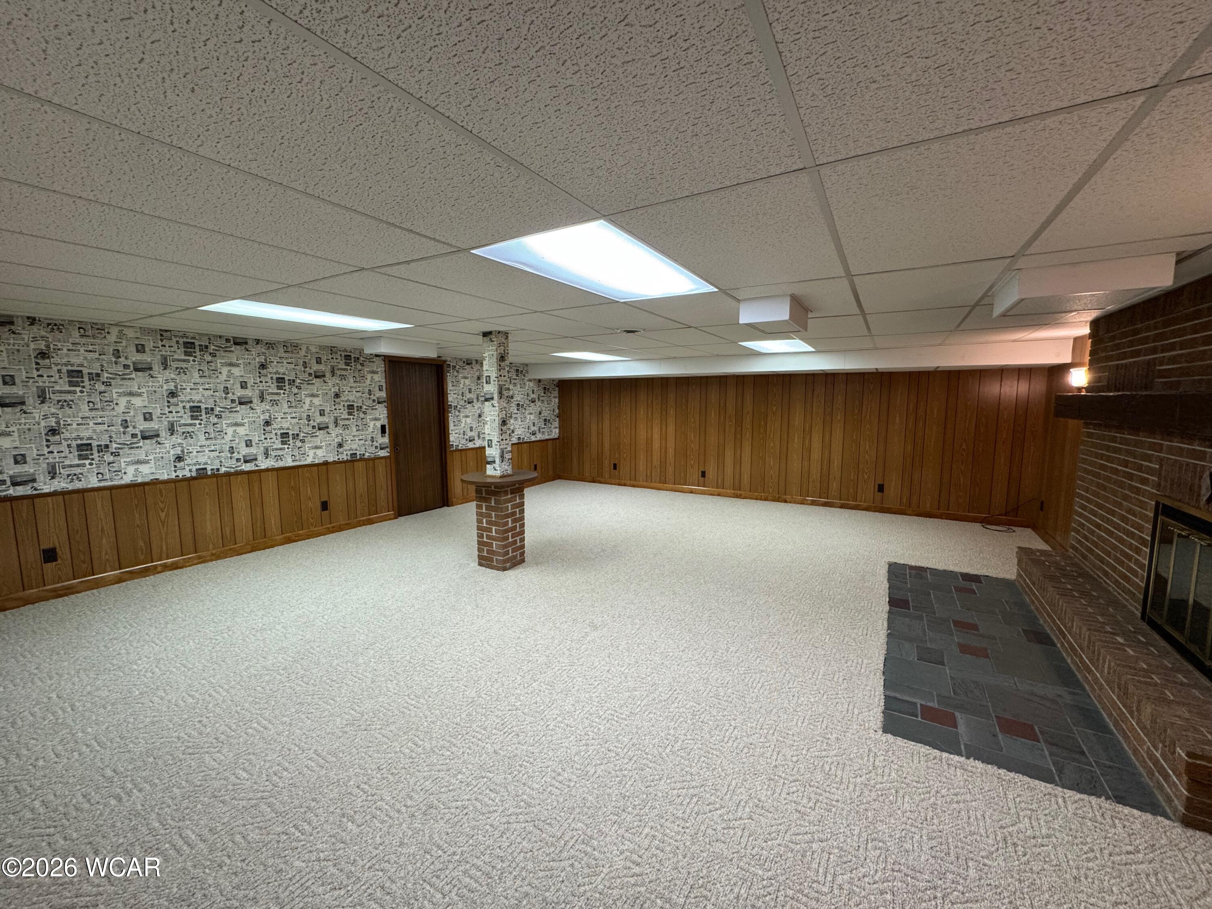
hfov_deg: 102.1
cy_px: 454
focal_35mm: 14
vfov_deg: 85.7
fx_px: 490
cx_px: 606
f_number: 2.2
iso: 200
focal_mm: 2.22
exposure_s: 1/60
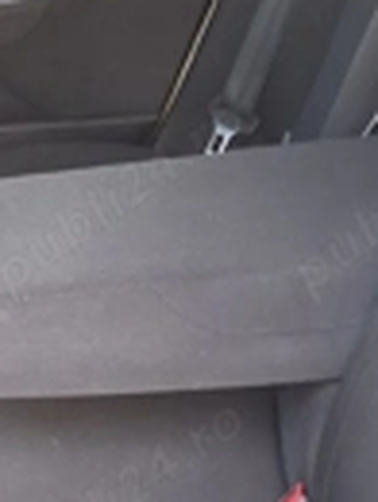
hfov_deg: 17.4
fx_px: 1161
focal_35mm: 80
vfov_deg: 23.0
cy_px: 544
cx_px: -104
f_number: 1.8
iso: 320
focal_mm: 3.98
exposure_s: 1/50
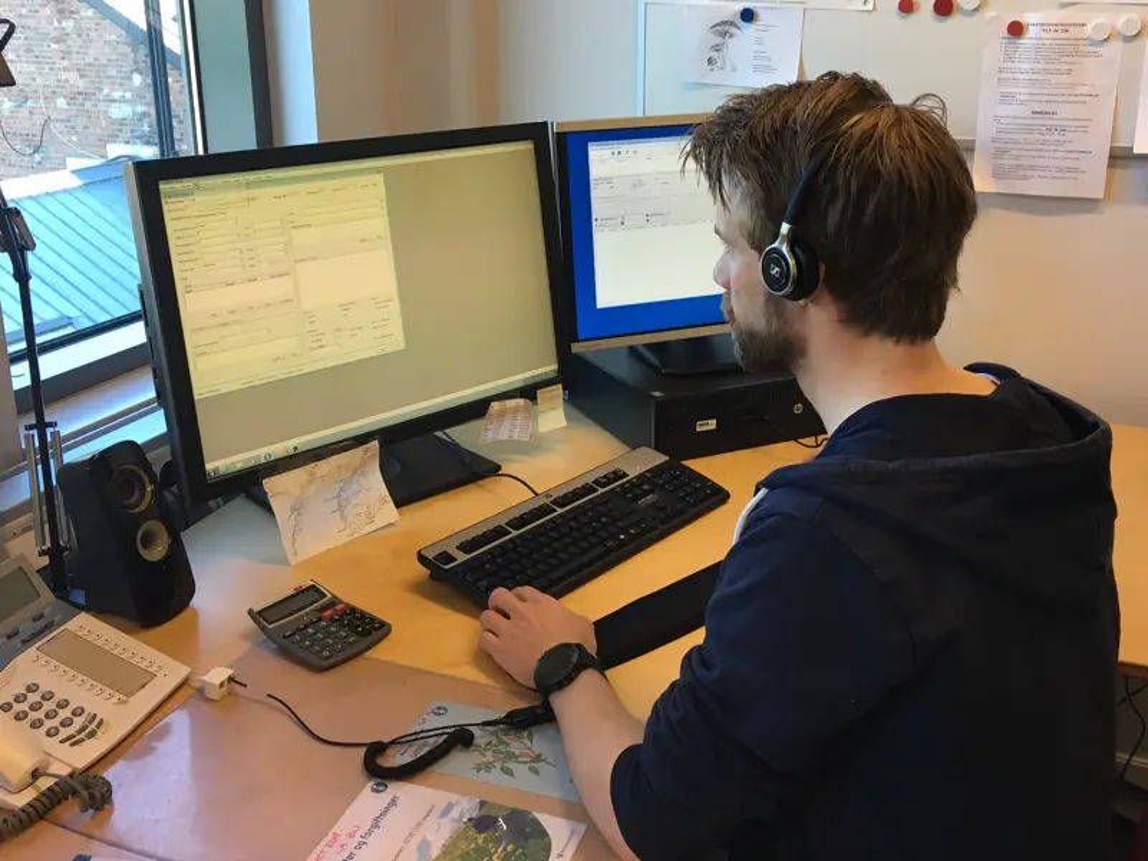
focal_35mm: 29
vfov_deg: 48.2
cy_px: 430
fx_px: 962
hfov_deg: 61.7
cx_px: 574
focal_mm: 4.15
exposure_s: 1/33
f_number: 2.2
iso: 40
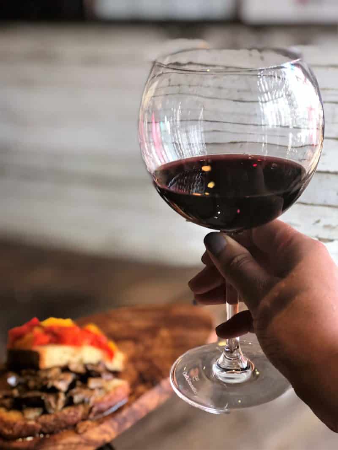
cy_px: 225
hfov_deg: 25.7
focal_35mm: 57
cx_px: 169
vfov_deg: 33.8
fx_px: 742
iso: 160
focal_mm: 6.6
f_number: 2.8
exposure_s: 1/33
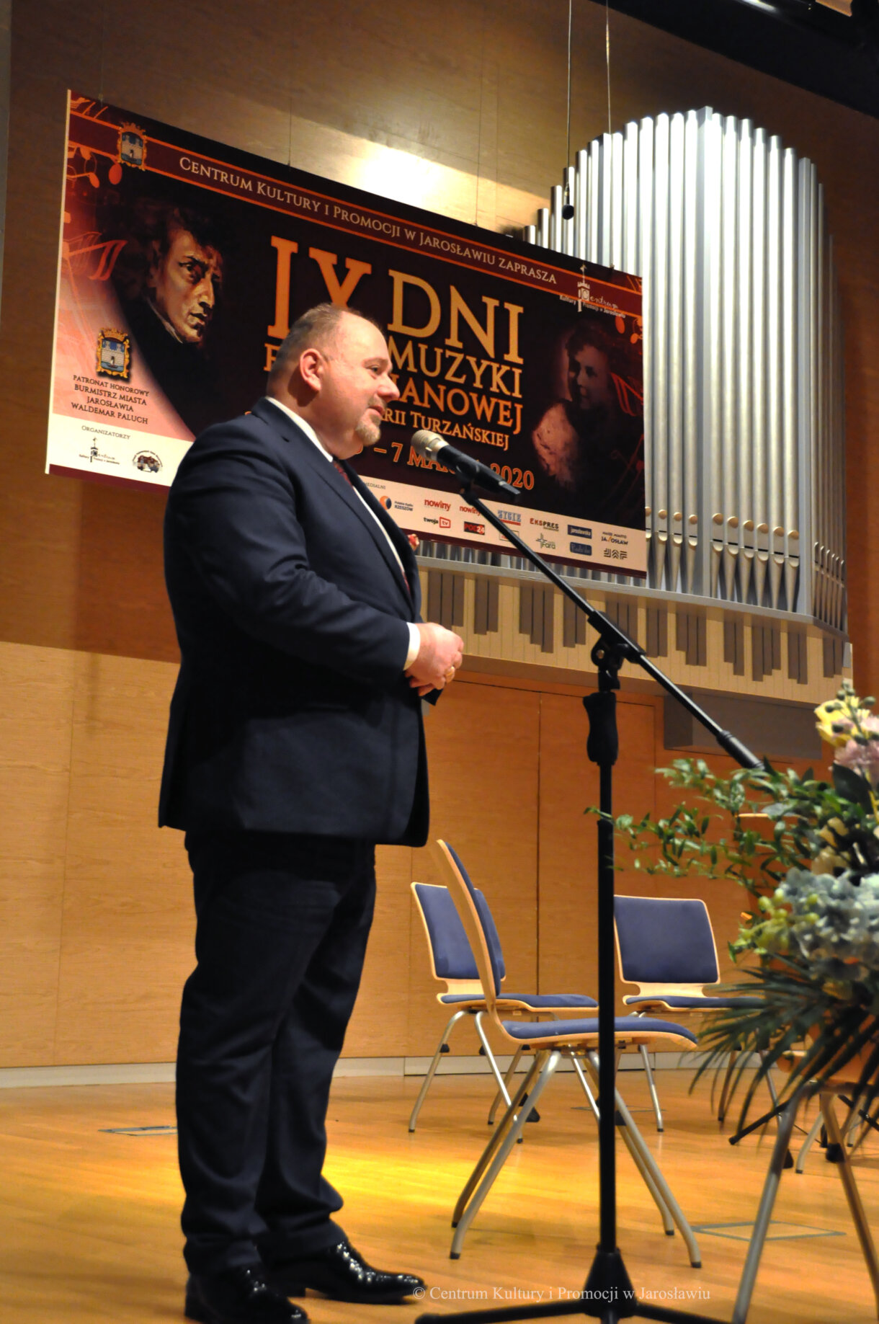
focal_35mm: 48
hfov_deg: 28.0
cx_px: 440
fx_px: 1763
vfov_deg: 41.2
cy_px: 662
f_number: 6.3
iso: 3200
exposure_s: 1/40
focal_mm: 32
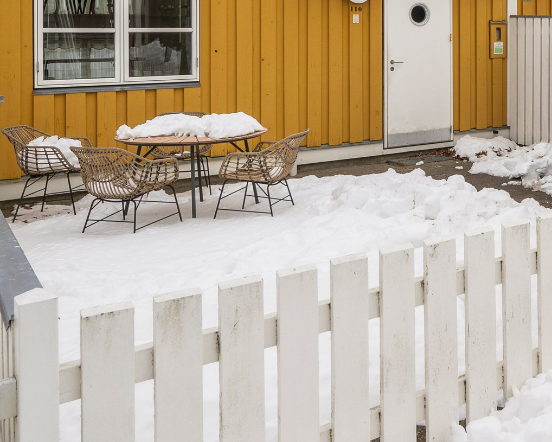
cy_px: 33
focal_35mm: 48
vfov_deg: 29.7
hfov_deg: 34.1
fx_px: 791
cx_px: 586
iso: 400
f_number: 7.1
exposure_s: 1/500
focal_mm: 17.5
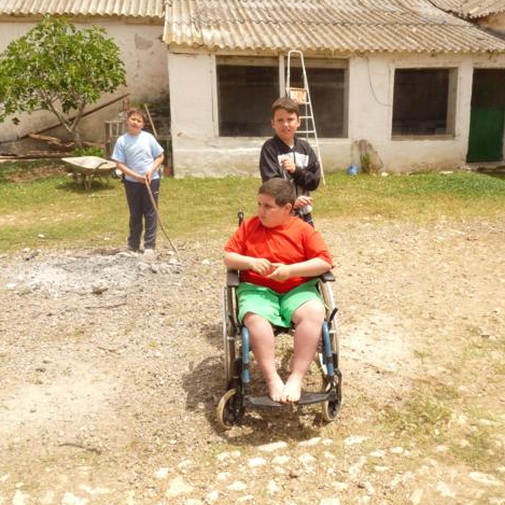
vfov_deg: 47.2
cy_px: 249
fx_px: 578
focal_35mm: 35
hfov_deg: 47.1
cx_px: 281
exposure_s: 1/320
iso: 100
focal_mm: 5.2
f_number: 5.6
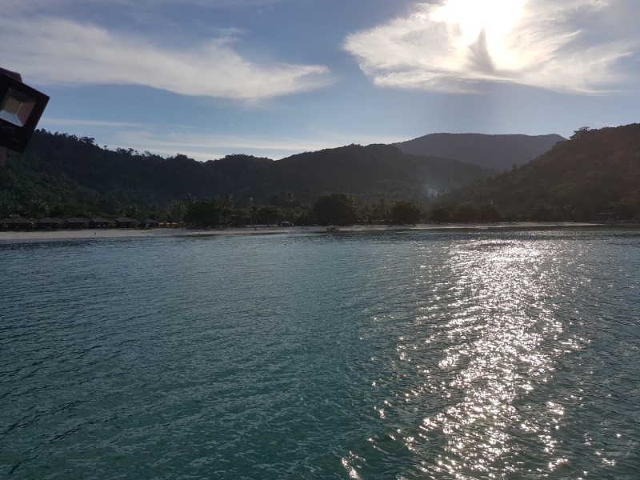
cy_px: 240
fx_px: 481
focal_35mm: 26
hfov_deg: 67.3
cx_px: 320
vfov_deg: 53.1
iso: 40
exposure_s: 1/6960
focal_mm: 4.2
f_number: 1.7
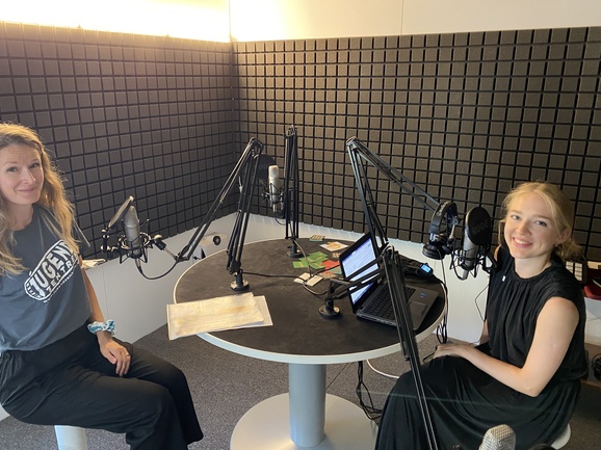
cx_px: 295
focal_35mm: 27
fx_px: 469
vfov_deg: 51.3
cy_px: 218
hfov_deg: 65.3
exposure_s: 1/33
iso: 320
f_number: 1.8
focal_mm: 4.25
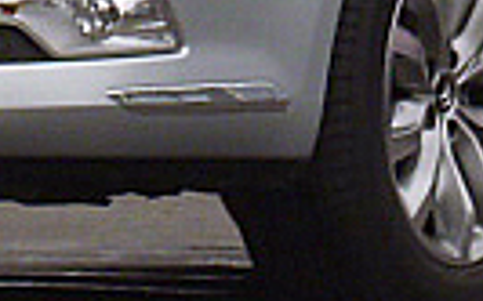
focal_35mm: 961
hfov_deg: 2.2
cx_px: 265
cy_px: -388
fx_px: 12645
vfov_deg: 1.4
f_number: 6.4
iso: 160
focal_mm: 21.5
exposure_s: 1/125
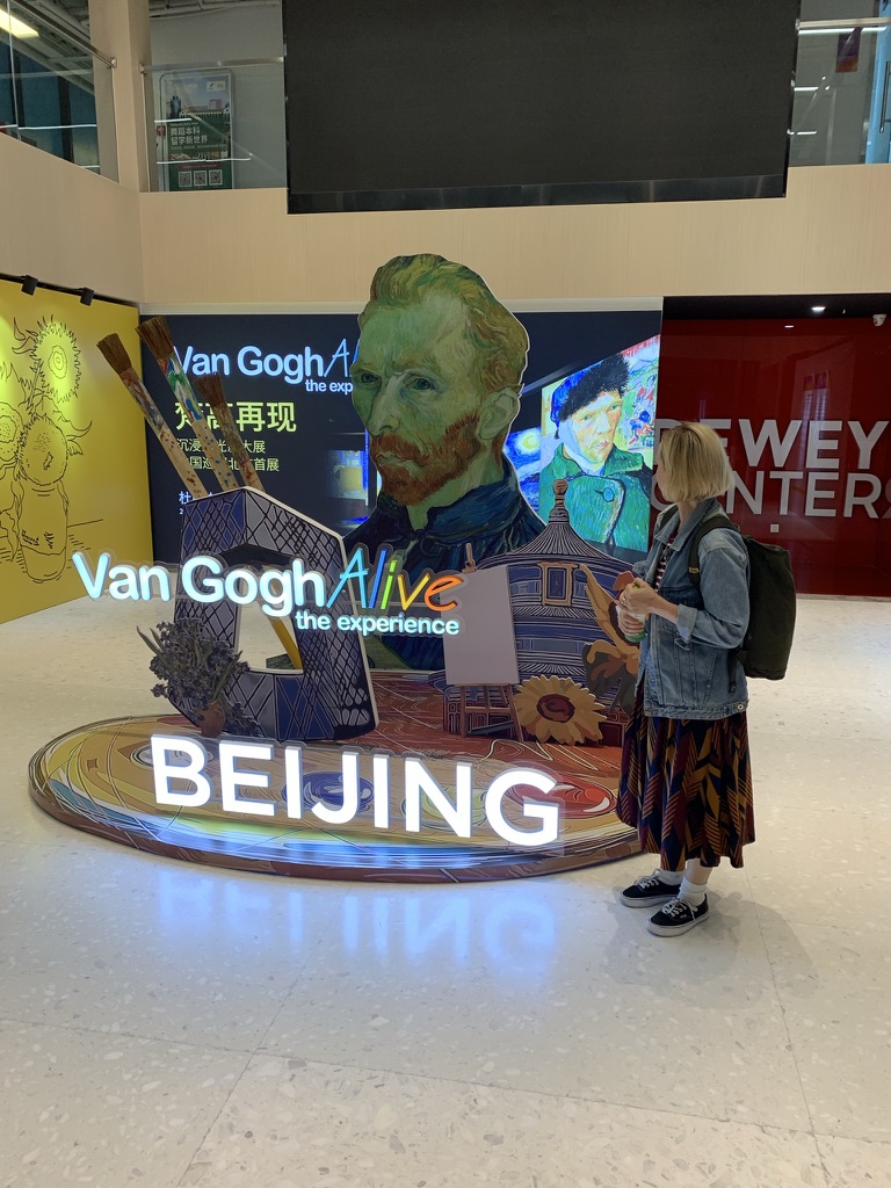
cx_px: 446
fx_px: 892
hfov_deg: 53.1
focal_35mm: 26
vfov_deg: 67.3
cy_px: 594
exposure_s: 1/121
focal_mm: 4.25
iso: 64
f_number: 1.8
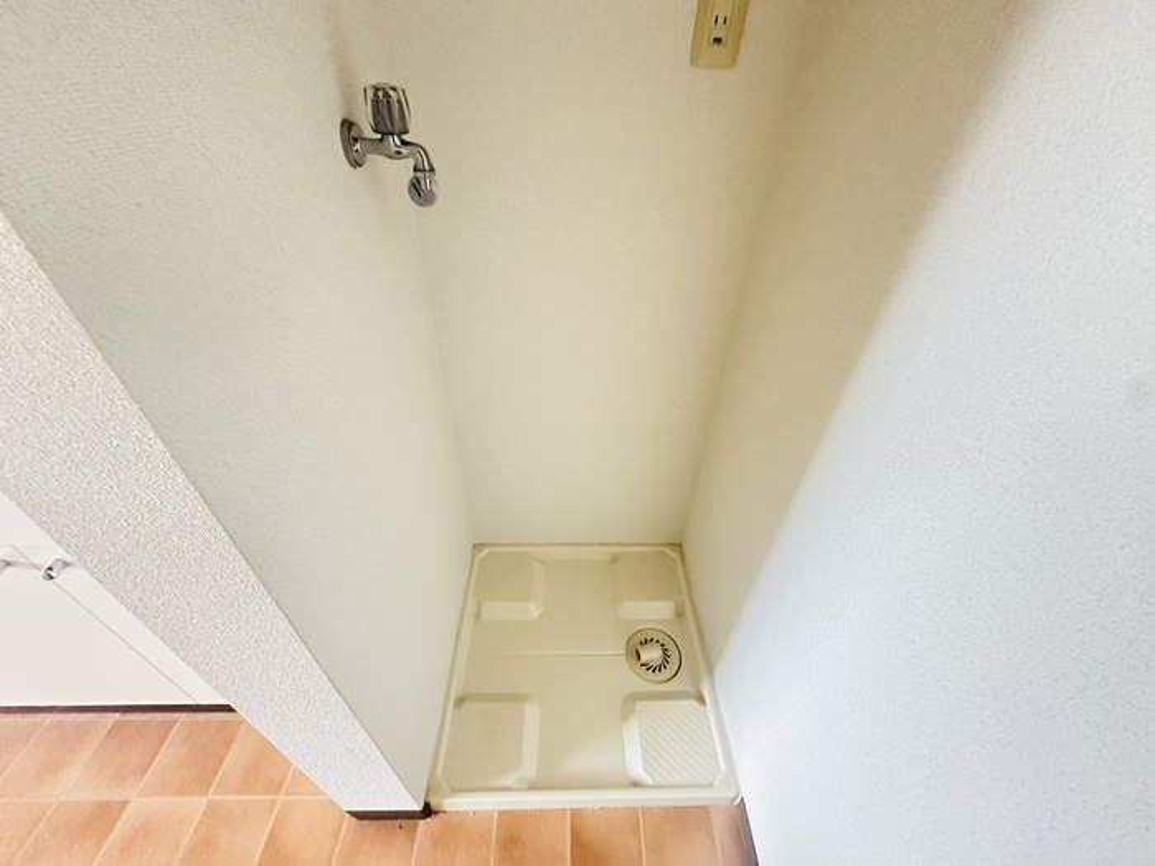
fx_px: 467
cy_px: 433
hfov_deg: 102.1
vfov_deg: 85.7
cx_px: 578
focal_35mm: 14
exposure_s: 1/60
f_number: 2.2
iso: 1000
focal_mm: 2.22
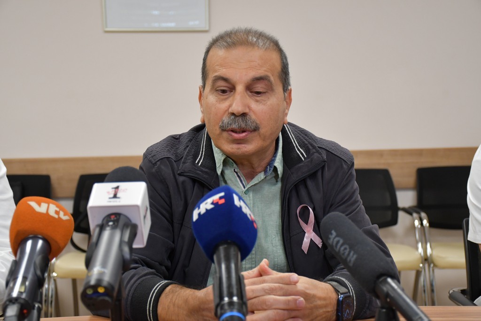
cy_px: 160
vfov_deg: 22.6
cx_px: 240
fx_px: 802
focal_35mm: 60
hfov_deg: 33.4
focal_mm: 40
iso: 1800
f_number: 4.5
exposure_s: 1/125
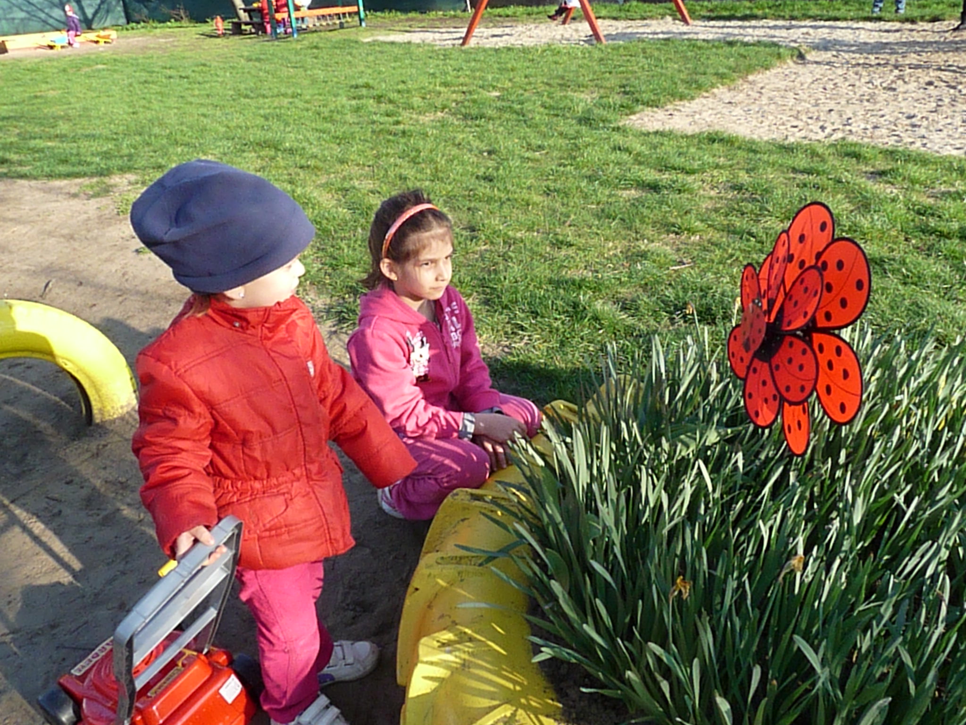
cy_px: 362
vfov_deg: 51.4
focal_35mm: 27
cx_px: 483
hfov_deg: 65.3
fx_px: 753
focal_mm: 4.8
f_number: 7.1
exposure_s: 1/400
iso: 800
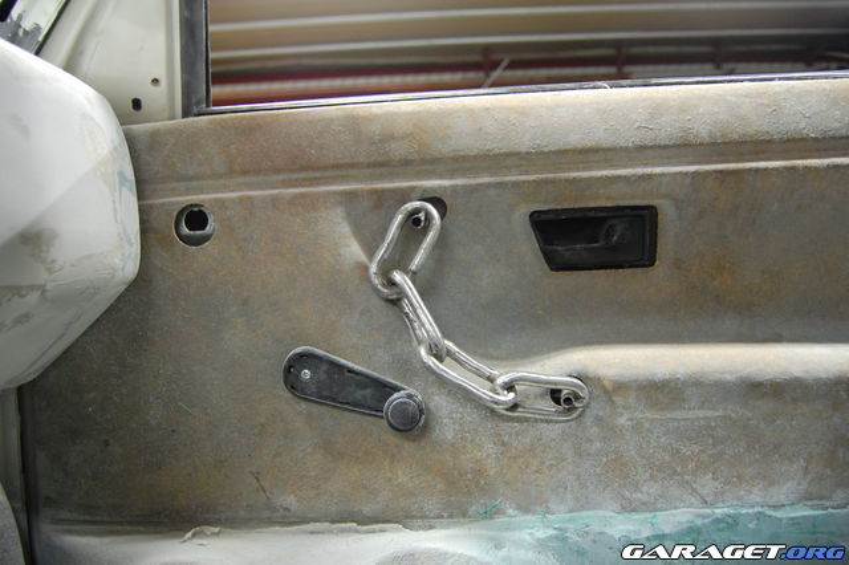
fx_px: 636
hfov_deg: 67.4
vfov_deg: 47.9
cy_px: 282
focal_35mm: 27
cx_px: 424
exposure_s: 1/13
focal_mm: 18
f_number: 3.5
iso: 800
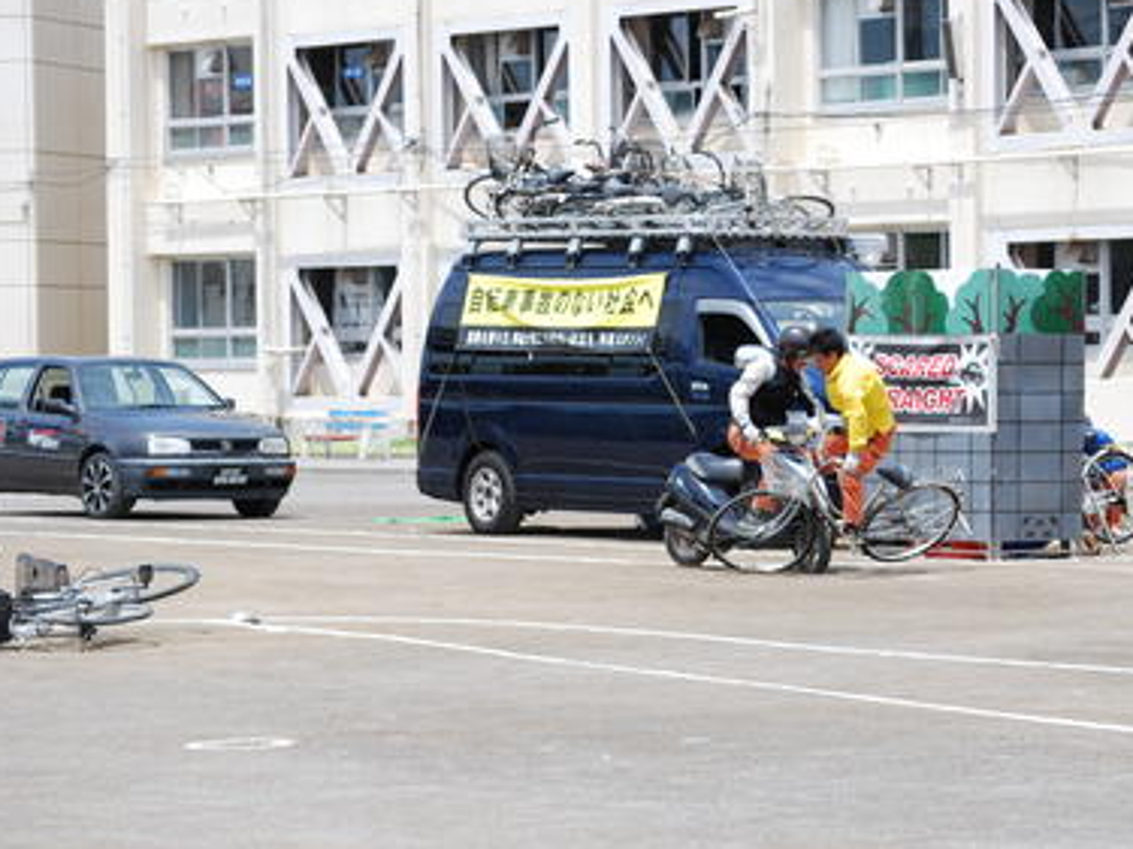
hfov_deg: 12.5
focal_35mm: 158
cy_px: 391
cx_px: 740
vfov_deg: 9.4
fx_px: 5170
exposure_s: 1/1000
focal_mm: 82
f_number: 8
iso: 400
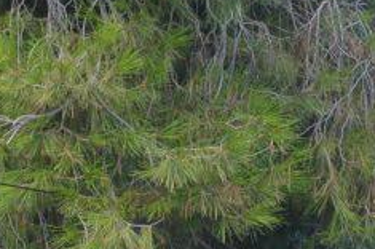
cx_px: -236
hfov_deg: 15.0
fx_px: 1292
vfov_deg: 10.4
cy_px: 448
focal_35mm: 124
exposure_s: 1/60
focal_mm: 19
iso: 2000
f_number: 5.6
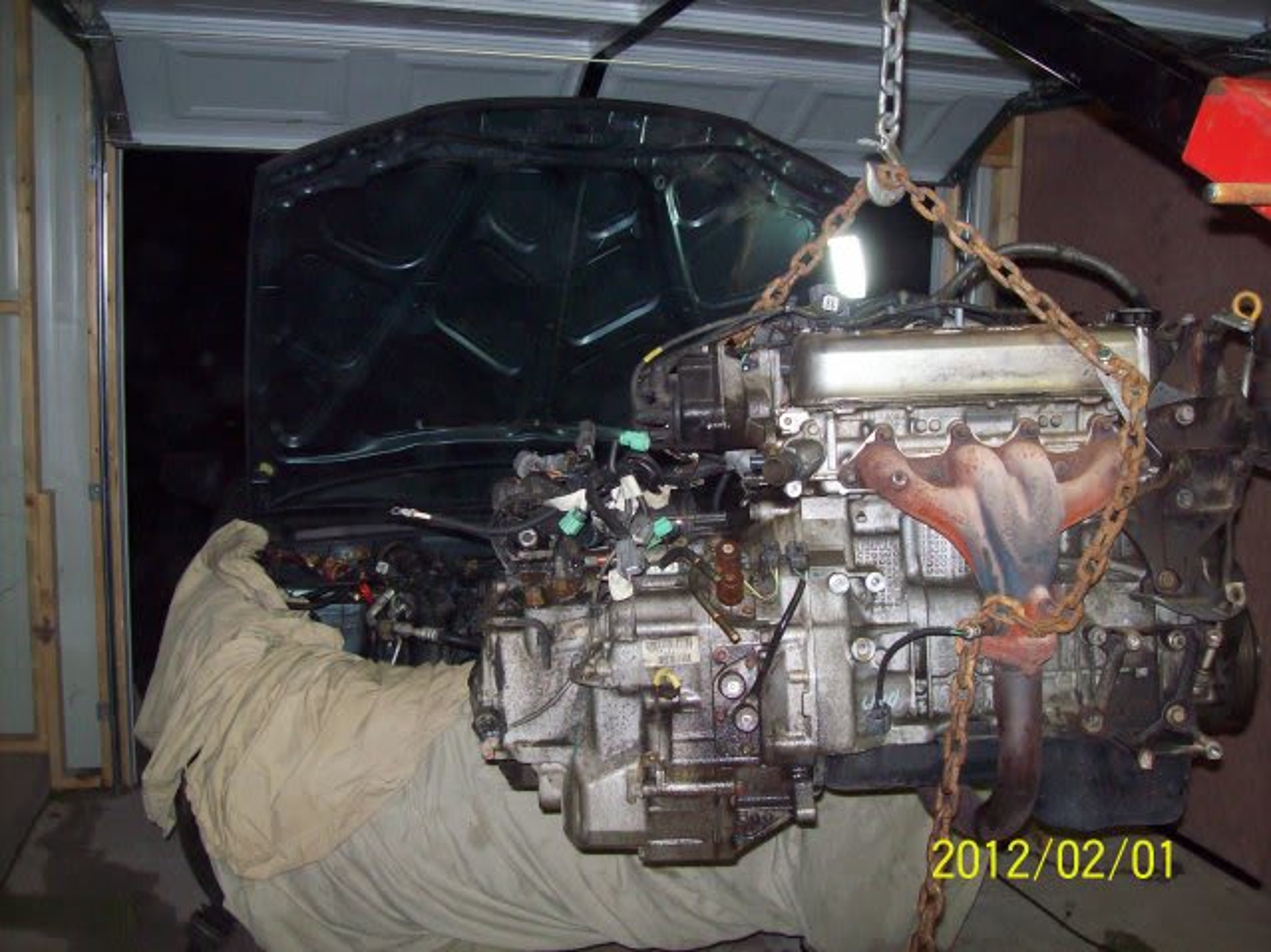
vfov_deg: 39.6
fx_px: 1322
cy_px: 476
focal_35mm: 36
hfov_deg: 51.4
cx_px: 636
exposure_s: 1/64
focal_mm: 6
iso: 200
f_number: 2.7
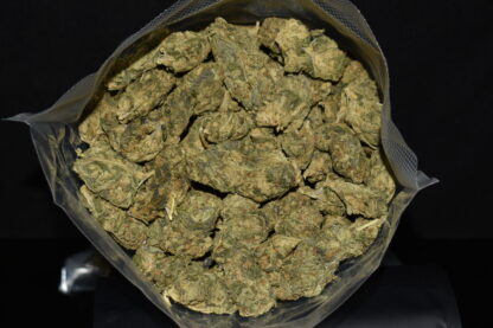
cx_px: 246
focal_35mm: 72
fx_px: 986
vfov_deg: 18.9
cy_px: 164
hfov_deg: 28.1
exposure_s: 1/30
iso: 200
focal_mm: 48
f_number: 5.6
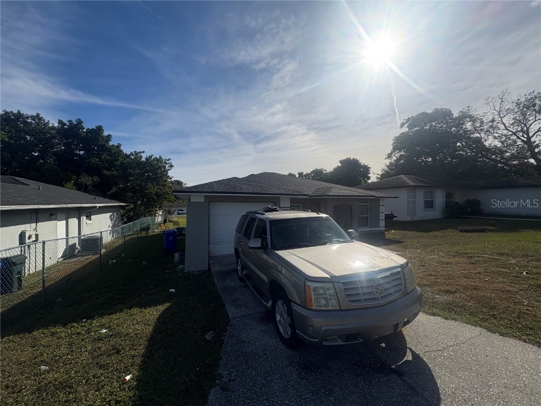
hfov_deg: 102.1
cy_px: 203
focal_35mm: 14
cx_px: 270
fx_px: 219
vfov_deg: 85.7
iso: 40
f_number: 2.2
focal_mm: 2.22
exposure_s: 1/6135
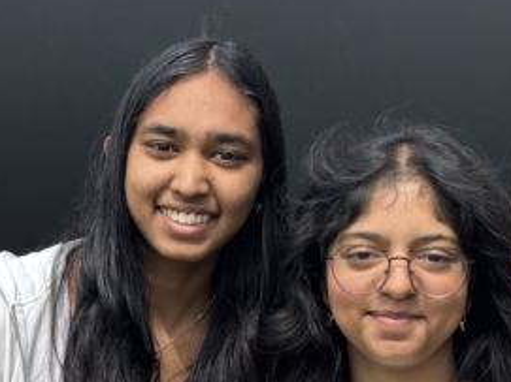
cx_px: 98
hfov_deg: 17.0
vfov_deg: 12.8
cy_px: 341
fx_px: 1697
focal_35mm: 115
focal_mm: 5.96
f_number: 1.6
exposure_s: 1/2342
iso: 50
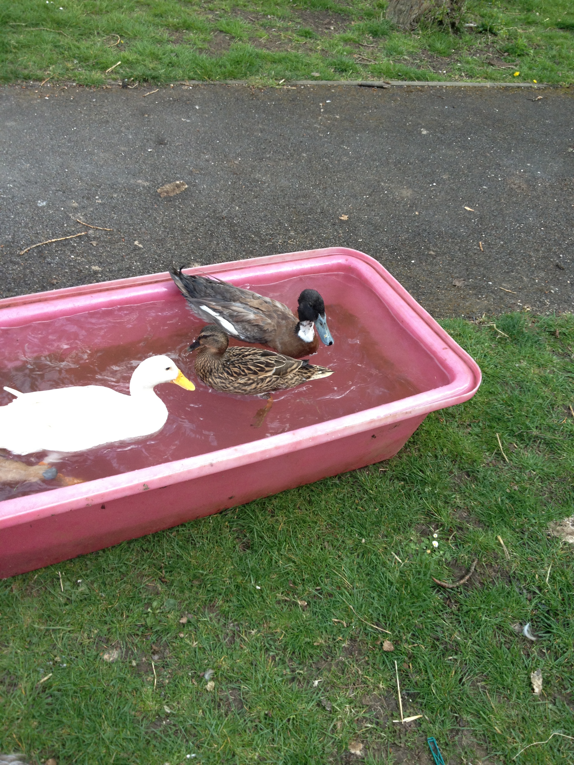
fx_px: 774
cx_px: 287
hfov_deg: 40.7
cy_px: 382
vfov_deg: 52.6
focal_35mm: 35
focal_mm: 4.28
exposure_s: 1/269
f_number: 2.4
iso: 64
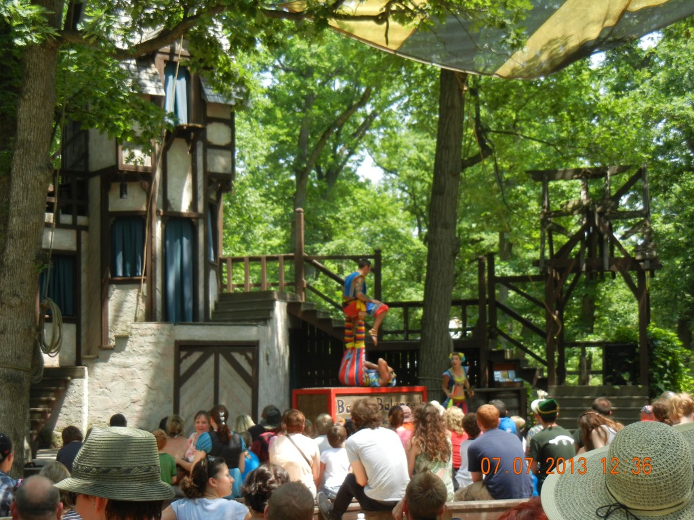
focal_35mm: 68
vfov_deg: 21.6
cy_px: 260
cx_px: 347
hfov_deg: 28.6
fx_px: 1363
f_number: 4.1
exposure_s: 1/218
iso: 160
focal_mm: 12.2
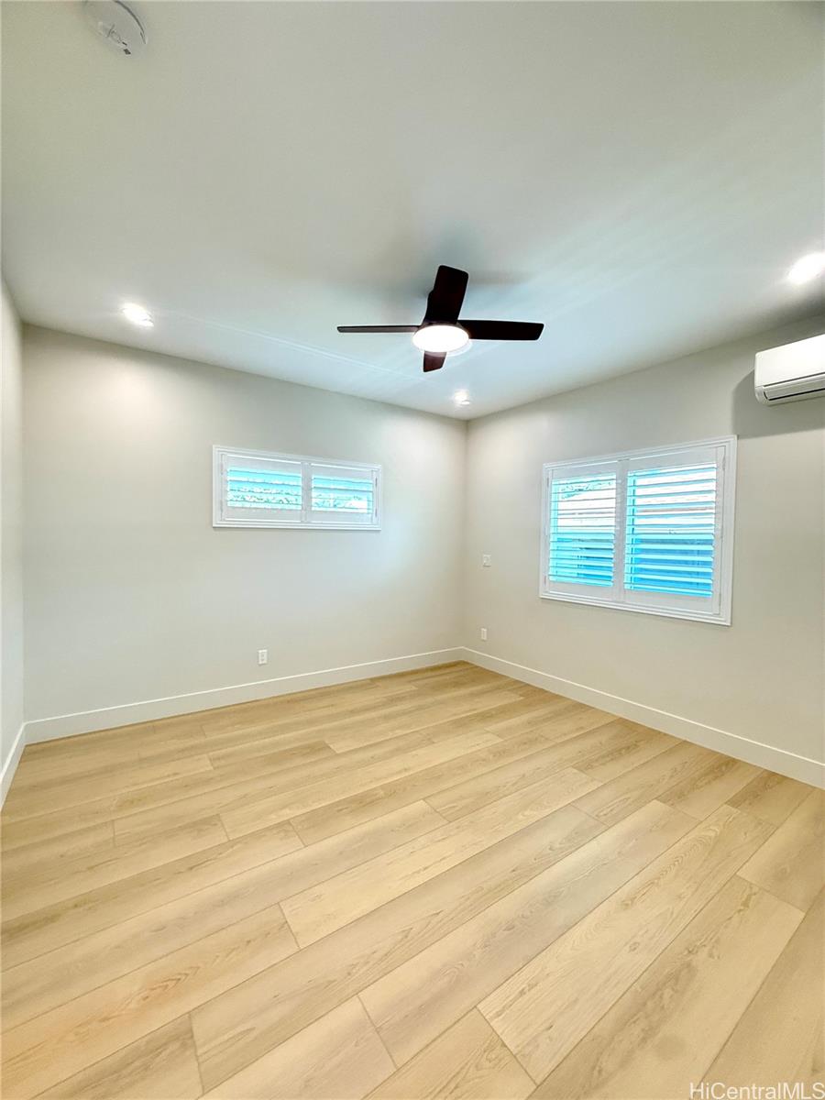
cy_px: 550
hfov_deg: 85.7
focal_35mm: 14
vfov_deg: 102.1
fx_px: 445
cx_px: 412
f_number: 2.2
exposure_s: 1/120
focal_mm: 2.22
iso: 250
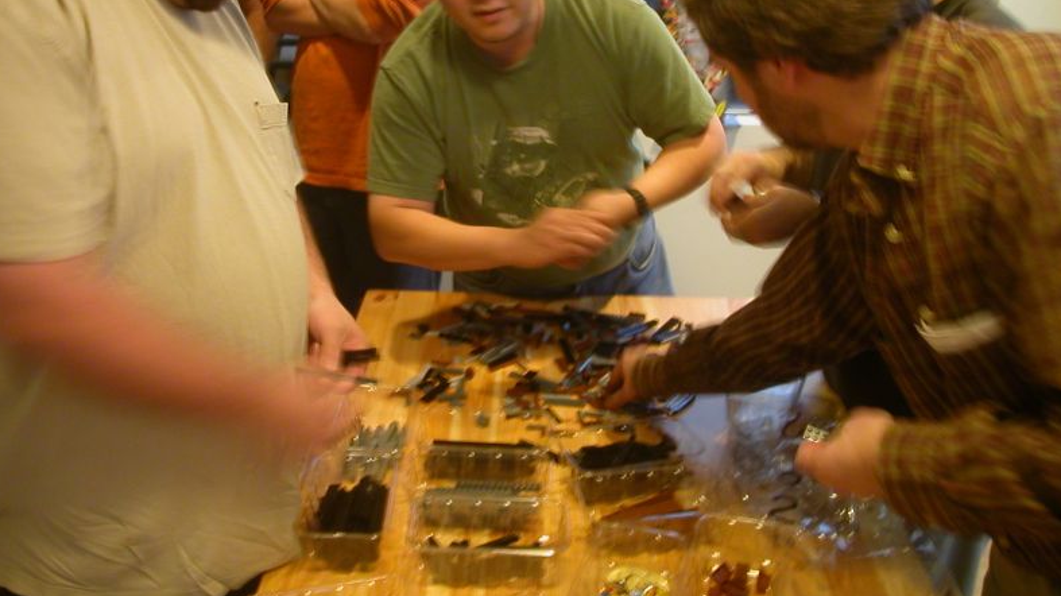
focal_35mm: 41
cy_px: 206
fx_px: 1153
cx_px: 527
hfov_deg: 49.4
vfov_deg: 28.8
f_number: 2.7
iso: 100
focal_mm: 5.6
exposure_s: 1/6.2
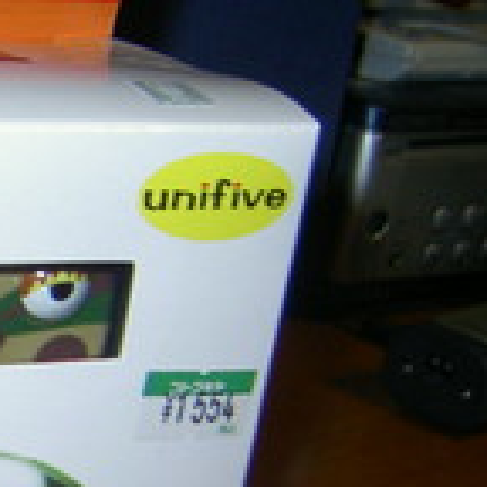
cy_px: 409
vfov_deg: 18.3
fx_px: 1496
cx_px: -257
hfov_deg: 16.7
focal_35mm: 94
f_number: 2.8
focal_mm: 5.6
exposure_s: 1/60
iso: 100
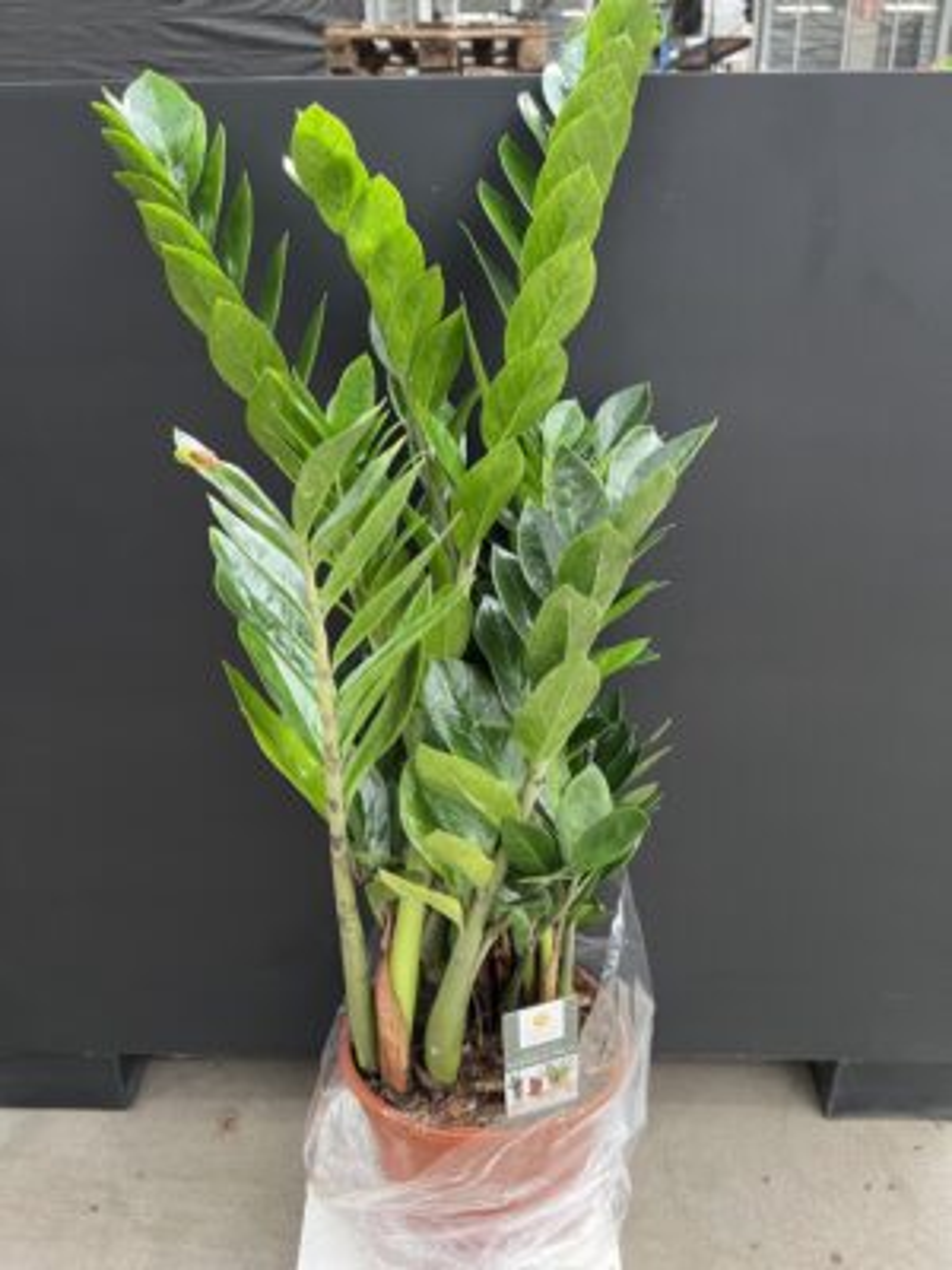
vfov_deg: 67.3
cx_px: 476
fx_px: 953
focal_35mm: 26
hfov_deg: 53.1
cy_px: 635
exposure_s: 1/71
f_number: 1.5
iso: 125
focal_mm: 5.7
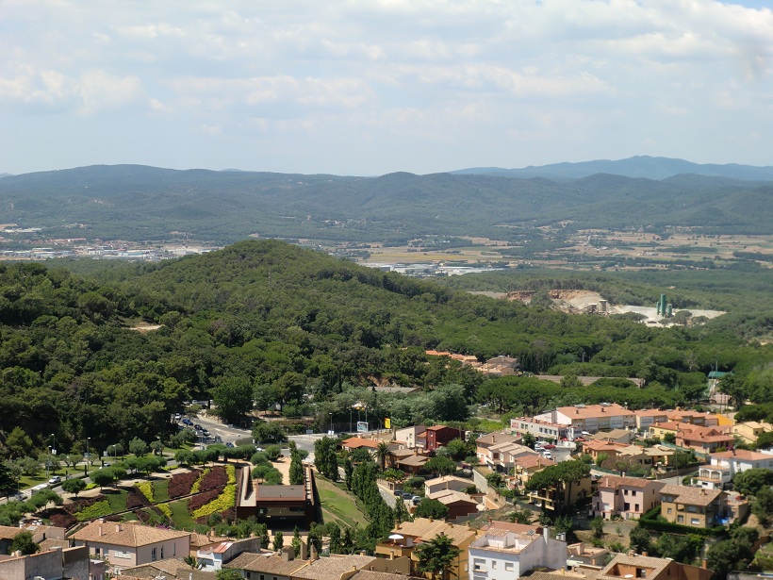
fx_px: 1965
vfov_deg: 16.8
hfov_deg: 22.3
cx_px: 386
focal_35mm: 88
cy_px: 290
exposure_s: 1/400
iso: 64
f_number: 5.1
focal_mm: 15.7
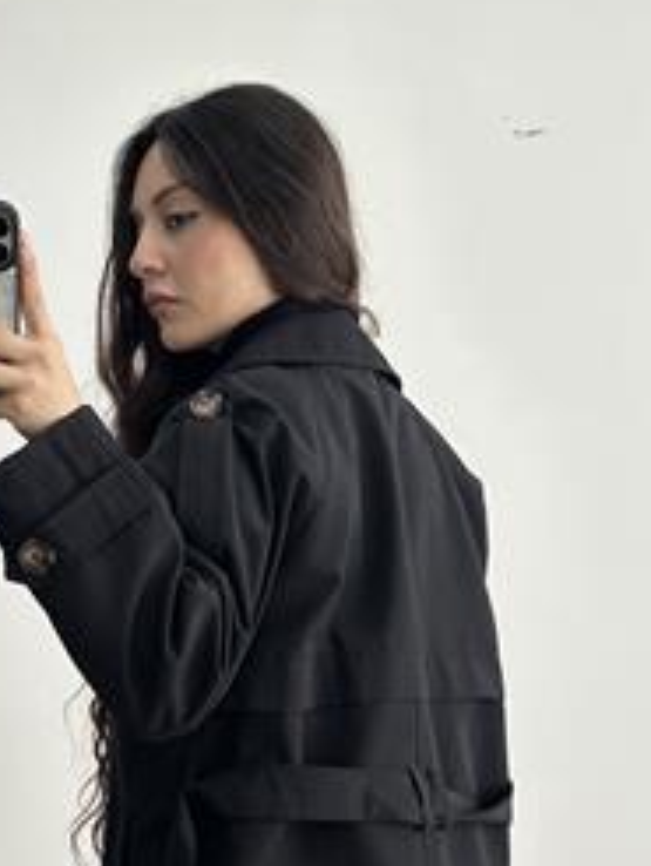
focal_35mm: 52
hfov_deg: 28.0
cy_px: 773
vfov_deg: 34.8
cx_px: 260
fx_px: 1302
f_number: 1.78
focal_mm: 6.86
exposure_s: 1/439
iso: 80
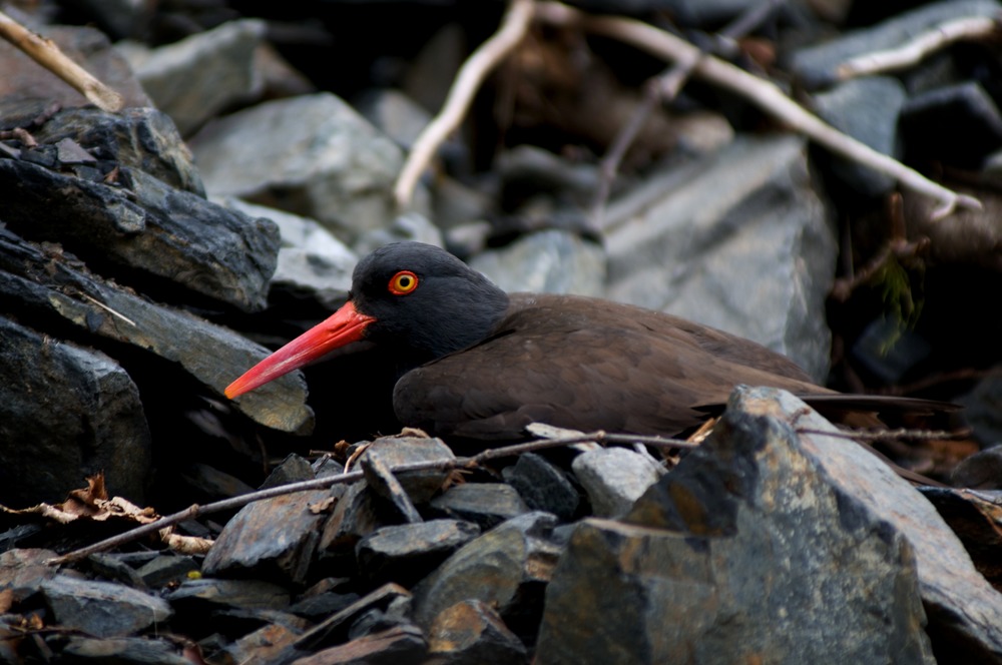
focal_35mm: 420
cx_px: 501
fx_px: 11675
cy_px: 332
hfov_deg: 4.9
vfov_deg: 3.3
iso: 200
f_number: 4
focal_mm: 280
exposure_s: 1/160
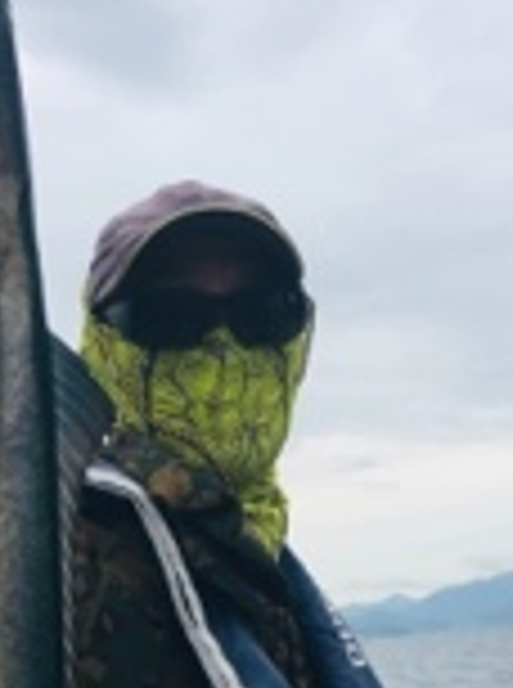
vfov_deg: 24.3
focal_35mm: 76
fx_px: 1508
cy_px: 719
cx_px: 176
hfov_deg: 19.3
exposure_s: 1/1374
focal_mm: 4.15
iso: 25
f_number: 2.2
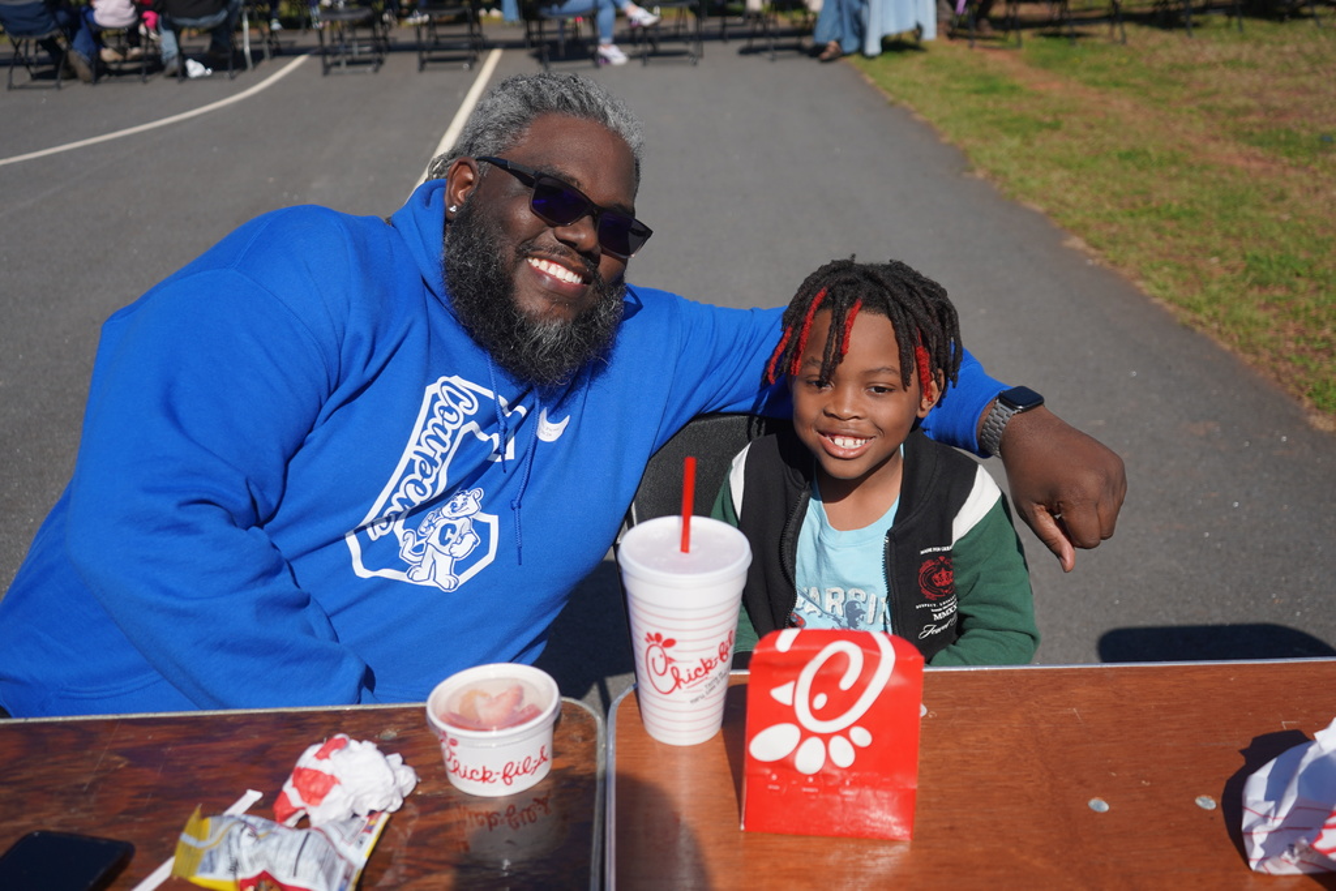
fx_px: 1336
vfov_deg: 36.9
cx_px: 668
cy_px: 446
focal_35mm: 36
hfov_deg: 53.1
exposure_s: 1/1250
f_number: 4.5
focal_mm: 36
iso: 100
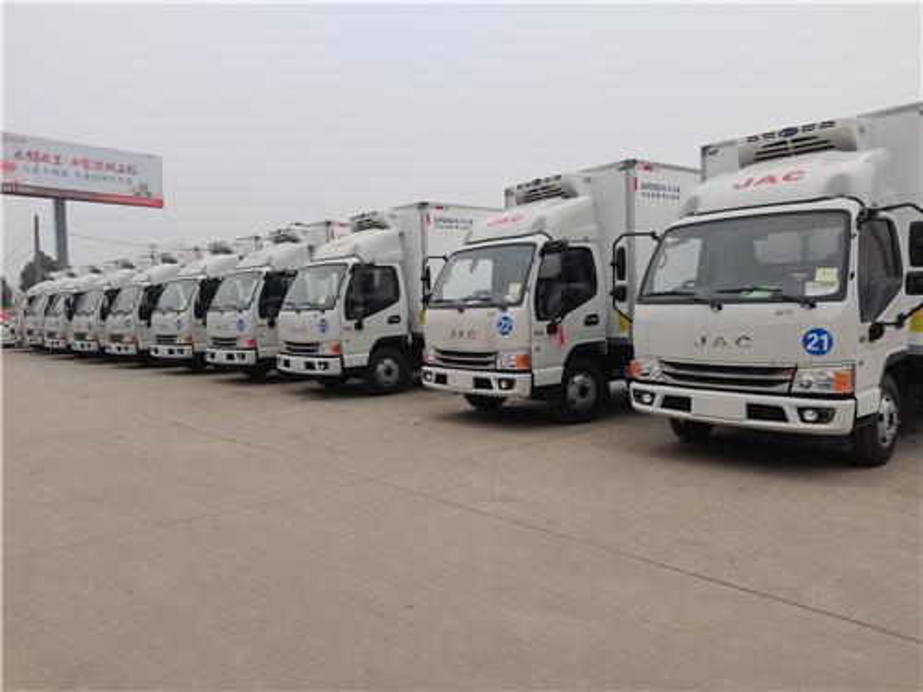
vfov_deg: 53.1
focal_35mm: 26
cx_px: 462
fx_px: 693
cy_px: 346
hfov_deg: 67.3
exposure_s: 1/100
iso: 100
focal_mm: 5.58
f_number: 1.8
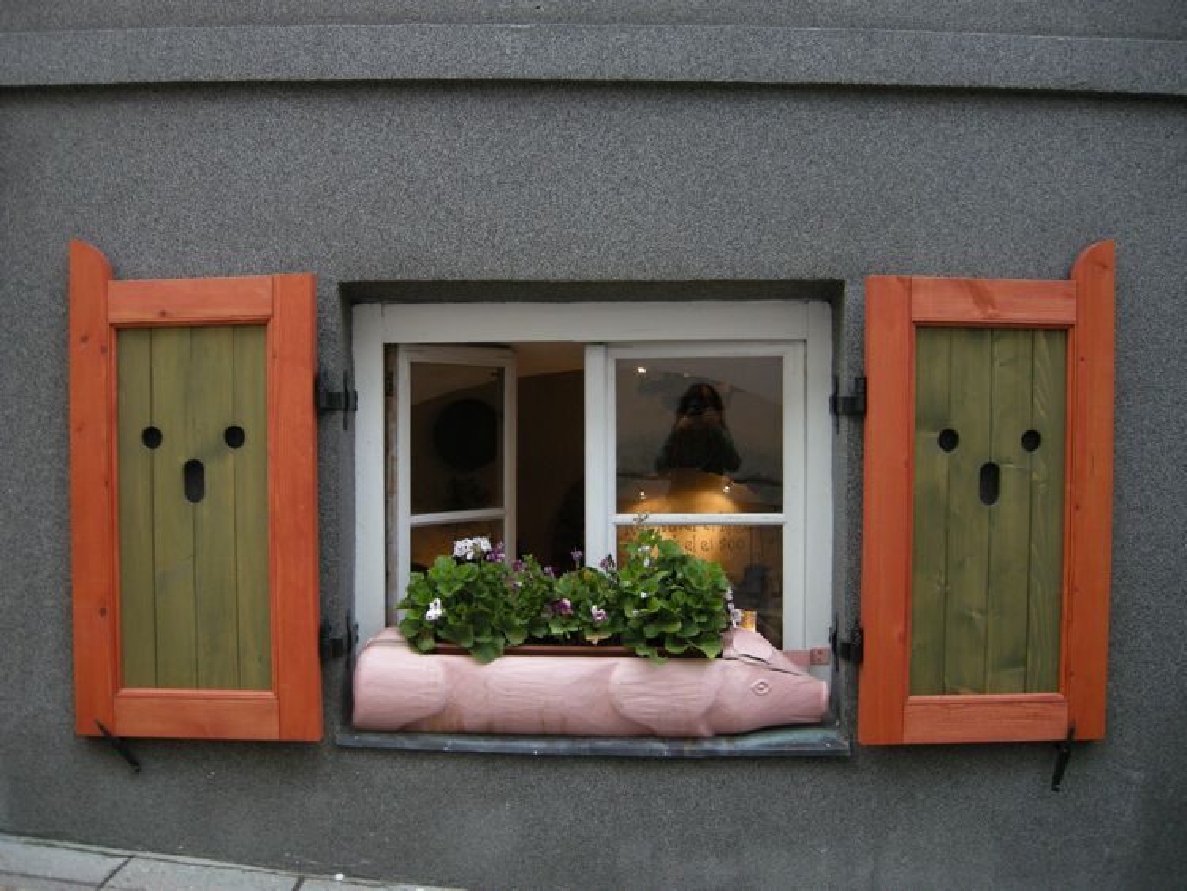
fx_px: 1201
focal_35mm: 35
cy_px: 446
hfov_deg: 52.6
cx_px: 594
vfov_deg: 40.7
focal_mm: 7.5
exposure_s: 1/63
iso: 159
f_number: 2.7
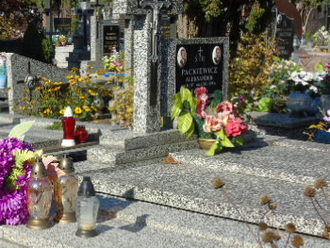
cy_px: 176
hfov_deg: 22.9
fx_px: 801
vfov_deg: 17.5
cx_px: 54
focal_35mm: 84
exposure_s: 1/640
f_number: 4.1
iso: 80
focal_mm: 8.2
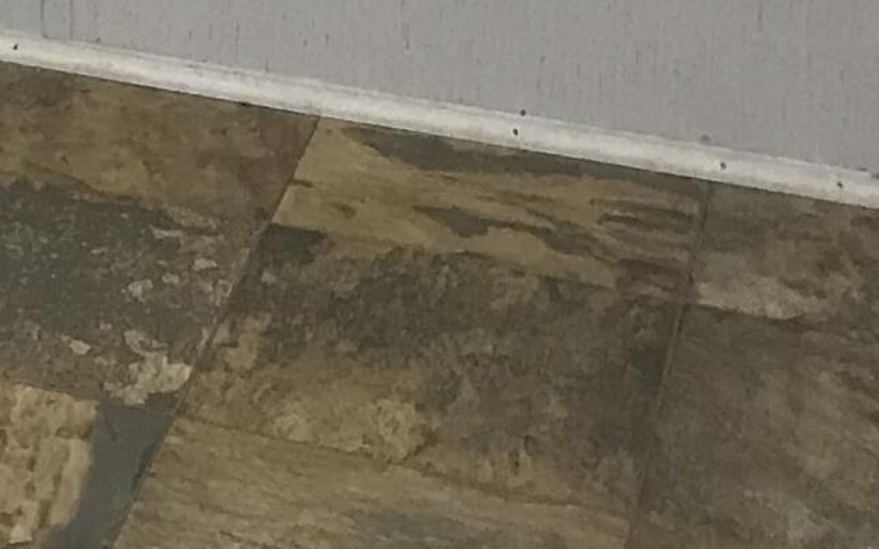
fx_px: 3306
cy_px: -801
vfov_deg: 8.6
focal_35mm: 138
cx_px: -572
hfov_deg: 13.9
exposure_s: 1/30
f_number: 1.8
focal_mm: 3.99
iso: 32
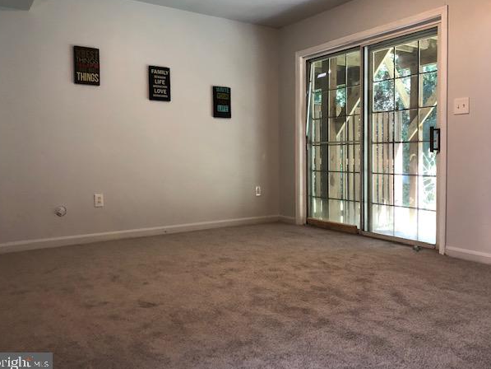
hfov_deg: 59.9
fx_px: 426
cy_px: 176
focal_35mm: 30
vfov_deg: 46.8
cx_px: 252
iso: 64
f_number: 1.8
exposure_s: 1/15
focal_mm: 3.99
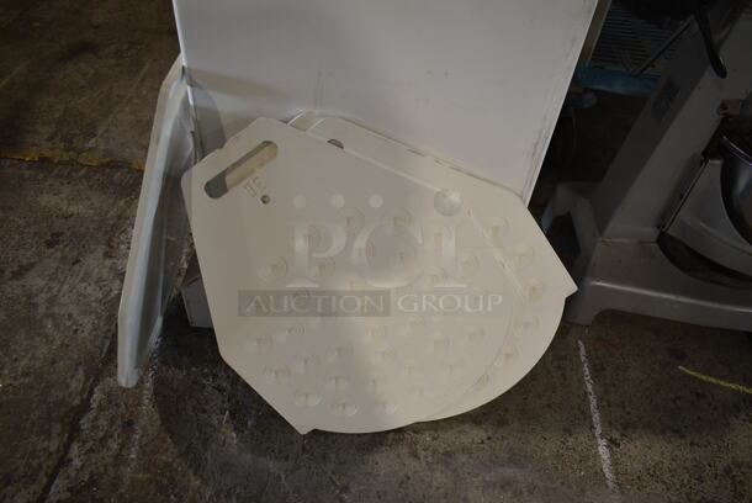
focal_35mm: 27
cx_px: 376
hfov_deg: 67.3
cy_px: 252
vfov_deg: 48.0
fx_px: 565
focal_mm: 18
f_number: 3.5
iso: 160
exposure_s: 1/30
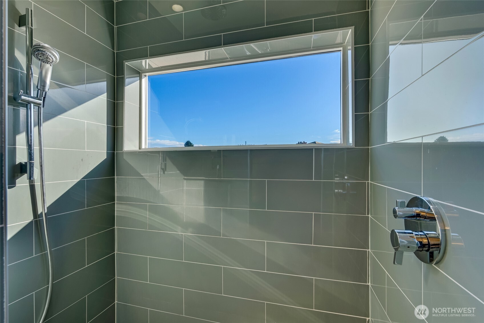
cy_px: 162
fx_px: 215
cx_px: 242
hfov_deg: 96.7
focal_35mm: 16
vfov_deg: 73.7
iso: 400
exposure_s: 1/3200
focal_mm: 16
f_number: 9
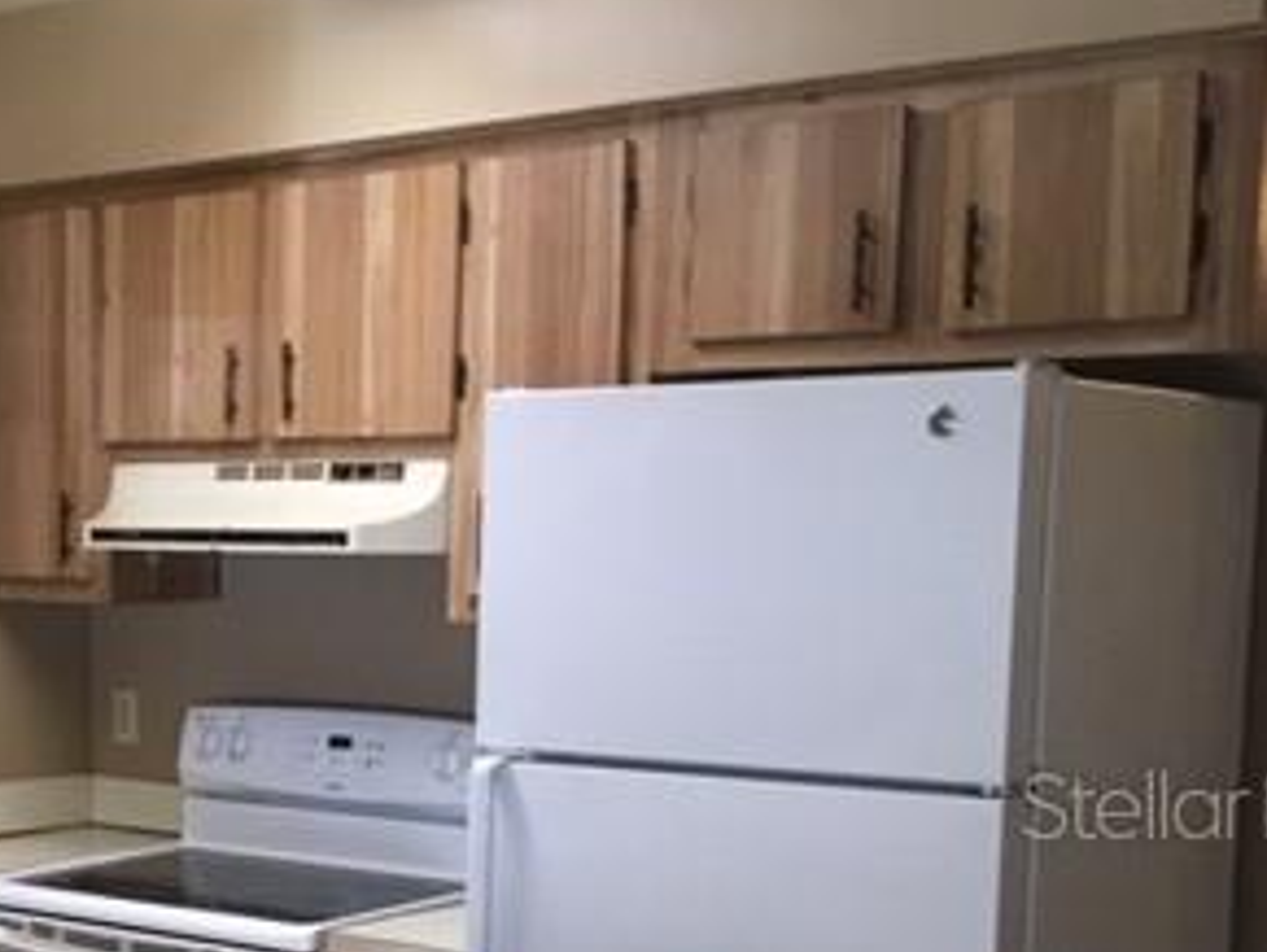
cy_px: 804
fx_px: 2344
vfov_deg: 22.6
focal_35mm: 64
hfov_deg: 28.6
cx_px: 35
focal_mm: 4.15
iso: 125
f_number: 2.2
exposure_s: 1/30
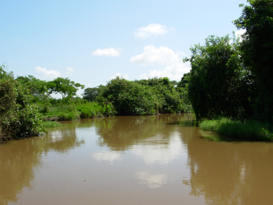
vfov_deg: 37.7
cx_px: 136
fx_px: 300
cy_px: 102
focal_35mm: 38
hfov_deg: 49.0
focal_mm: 6.3
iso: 50
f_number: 4.9
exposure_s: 1/395
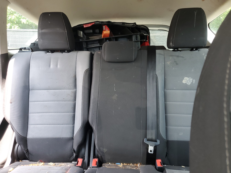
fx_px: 174
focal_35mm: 26
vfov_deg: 53.1
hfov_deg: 67.3
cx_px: 116
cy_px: 86
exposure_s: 1/120
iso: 67
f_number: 1.5
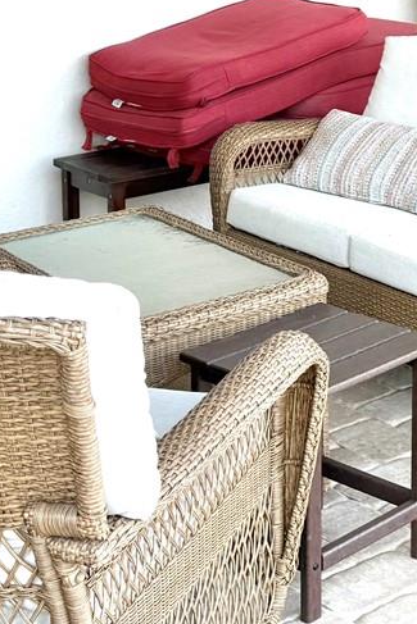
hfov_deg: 15.6
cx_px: 584
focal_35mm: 82
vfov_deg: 23.6
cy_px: -22
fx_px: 1424
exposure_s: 1/121
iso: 64
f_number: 1.78
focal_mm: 6.76
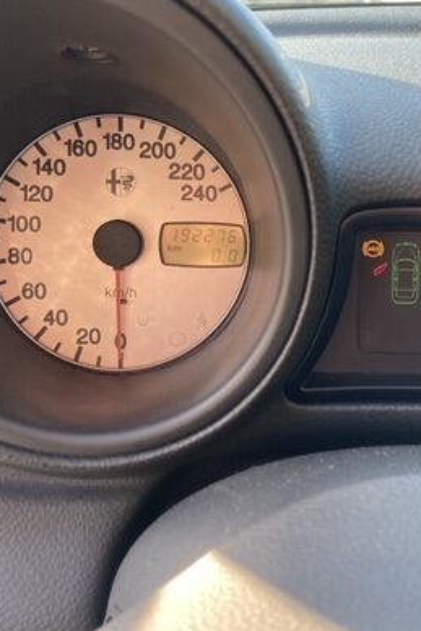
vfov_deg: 41.1
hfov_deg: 27.3
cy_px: 309
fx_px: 841
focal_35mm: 48
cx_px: 358
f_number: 1.8
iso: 80
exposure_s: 1/102
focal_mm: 3.99
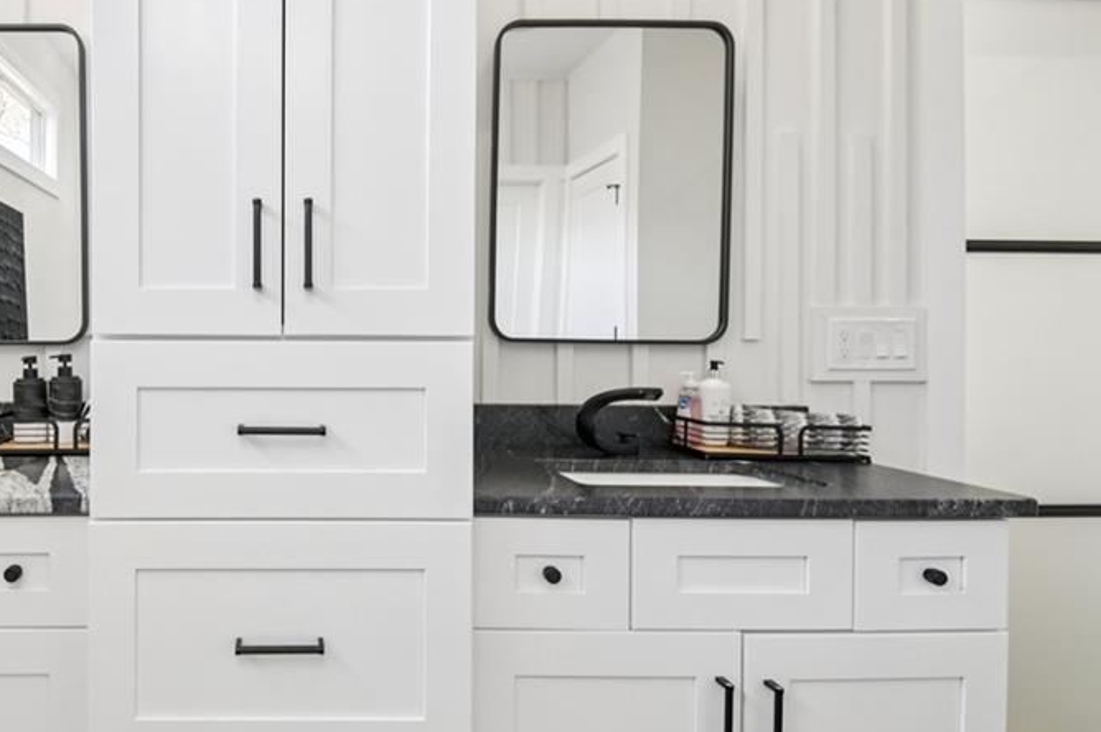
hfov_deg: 71.3
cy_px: 352
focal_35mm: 23
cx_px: 283
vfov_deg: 55.0
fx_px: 703
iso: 800
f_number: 8
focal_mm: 15
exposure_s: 1/80
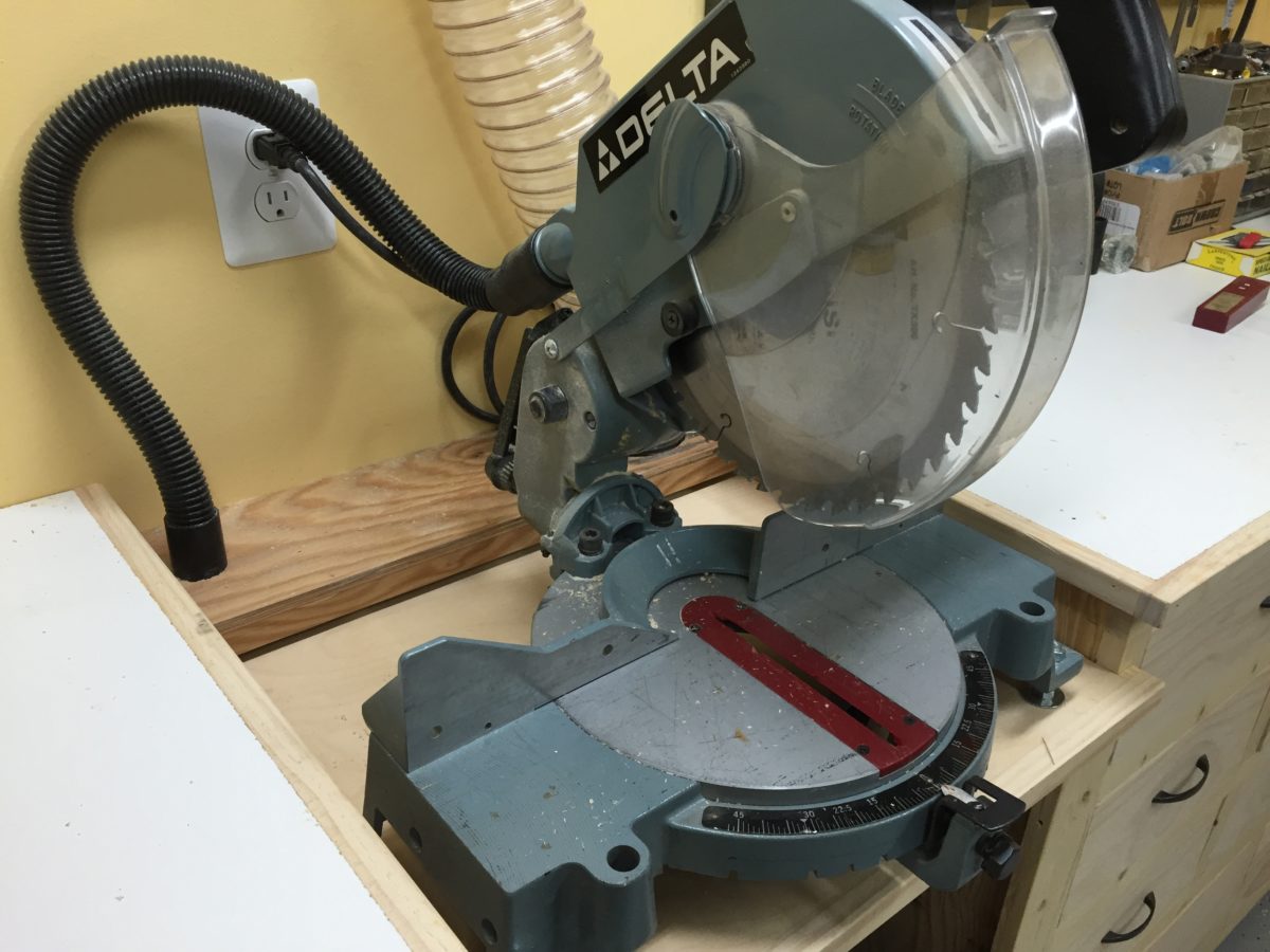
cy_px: 476
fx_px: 1064
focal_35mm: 29
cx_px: 635
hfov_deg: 61.7
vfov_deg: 48.2
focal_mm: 4.15
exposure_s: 1/30
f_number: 2.2
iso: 32
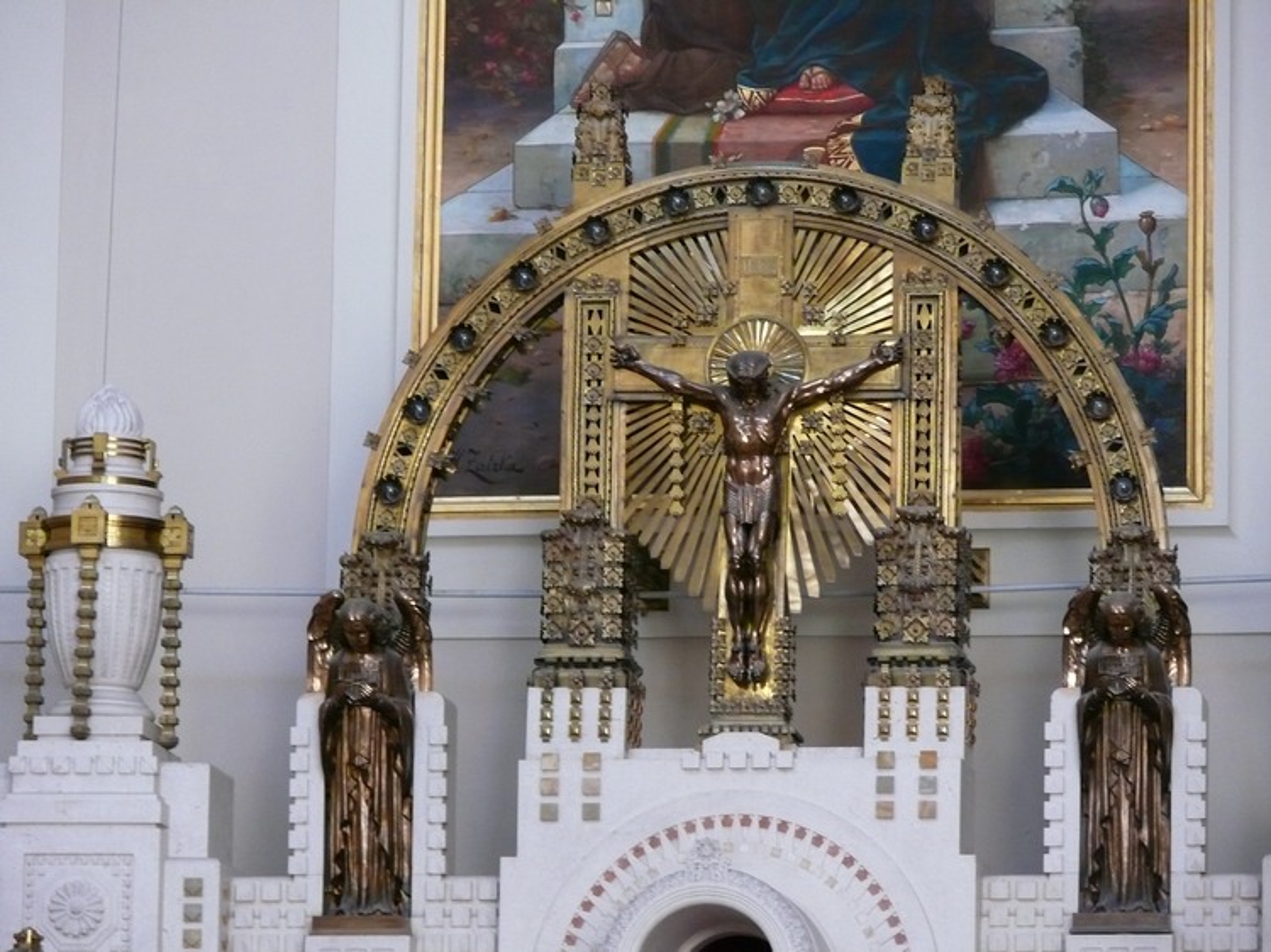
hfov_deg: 8.2
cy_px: 476
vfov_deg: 6.1
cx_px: 636
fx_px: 8883
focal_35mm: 242
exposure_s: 1/30
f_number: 3.6
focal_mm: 51.3
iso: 400
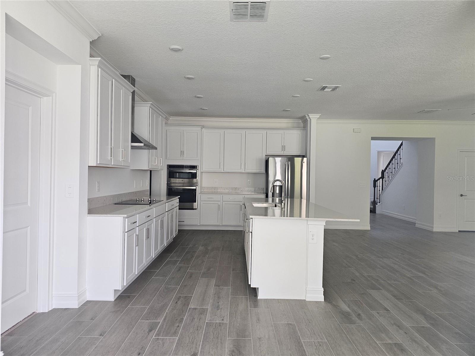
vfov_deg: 58.9
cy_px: 178
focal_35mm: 23
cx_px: 238
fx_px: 316
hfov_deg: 73.9
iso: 200
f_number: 1.7
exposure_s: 1/120
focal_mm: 6.3
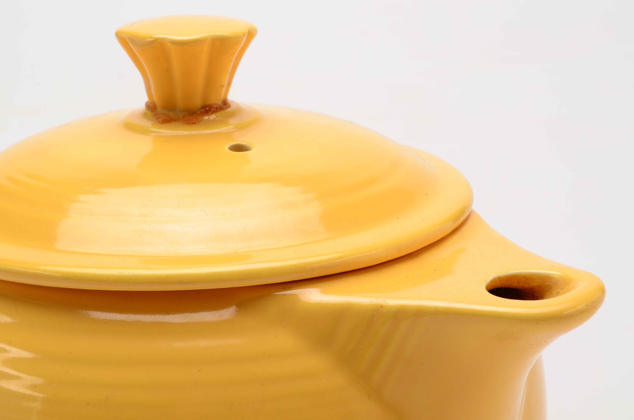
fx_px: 1450
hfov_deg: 24.7
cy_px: 210
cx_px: 317
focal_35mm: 82
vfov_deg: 16.5
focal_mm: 55
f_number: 25
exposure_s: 1/160
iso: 100
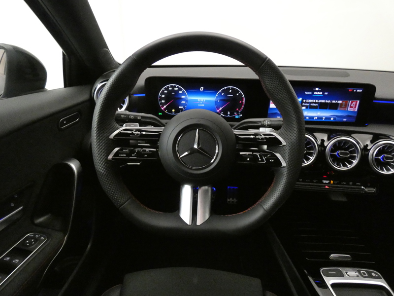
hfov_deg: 81.7
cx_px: 197
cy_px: 148
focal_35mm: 20
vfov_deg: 66.0
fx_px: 228
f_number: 2.8
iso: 1600
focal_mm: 3.6
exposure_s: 1/40
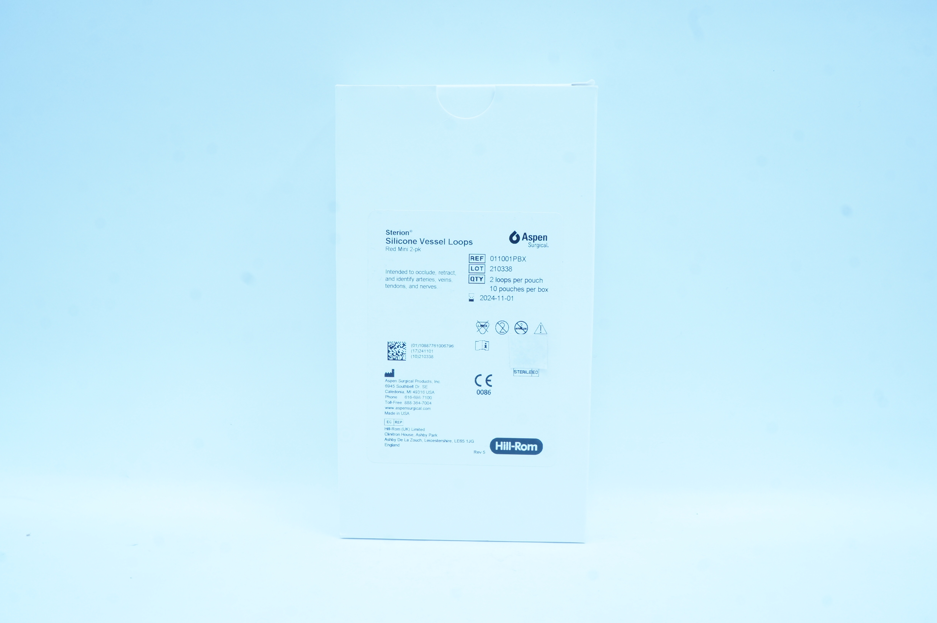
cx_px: 468
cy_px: 312
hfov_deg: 62.0
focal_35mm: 30
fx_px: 780
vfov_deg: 43.5
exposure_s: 1/13
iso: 400
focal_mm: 20
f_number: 13
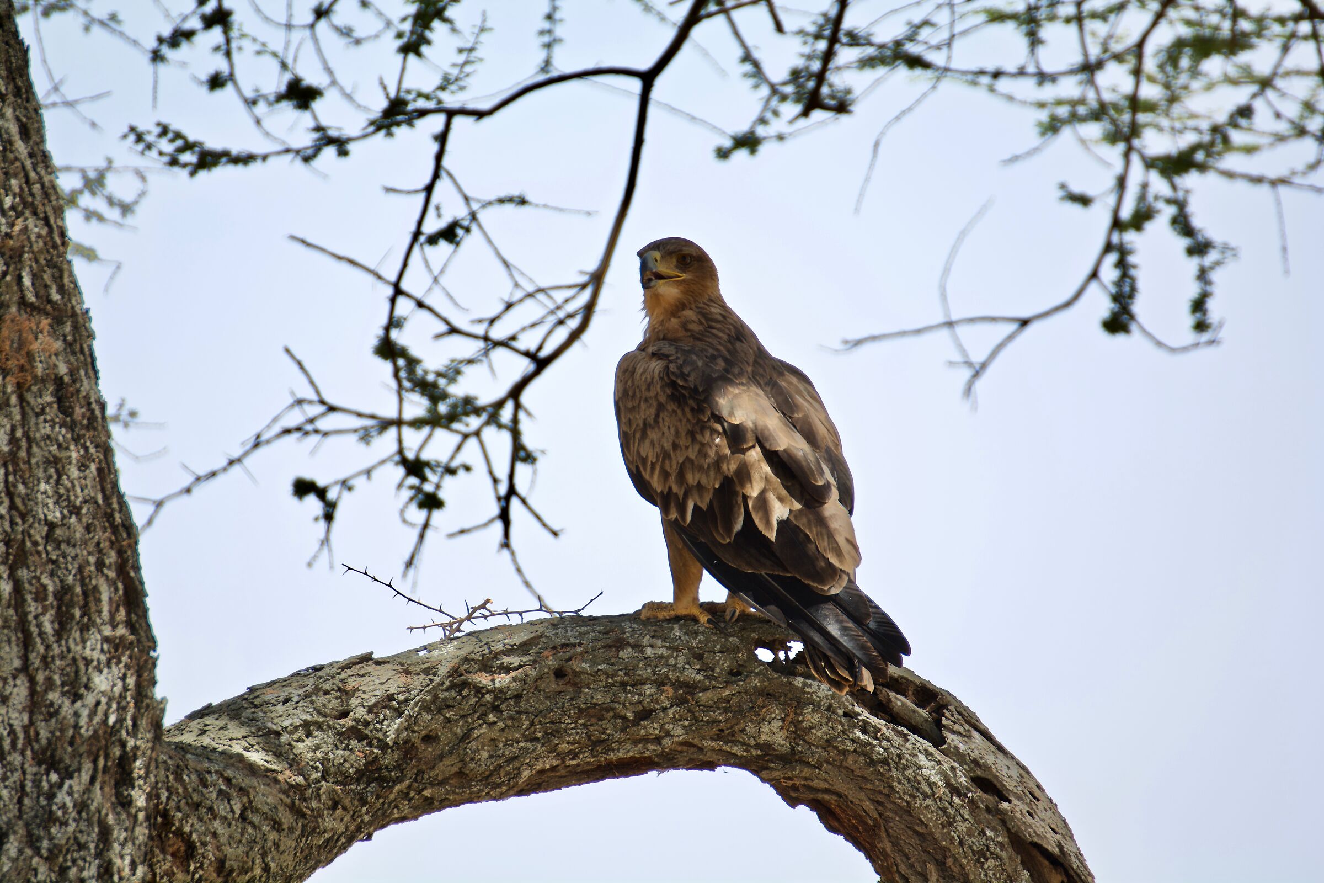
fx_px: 16549
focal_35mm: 450
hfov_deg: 4.6
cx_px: 662
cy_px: 442
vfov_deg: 3.1
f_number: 5.6
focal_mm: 300
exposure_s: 1/160
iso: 100
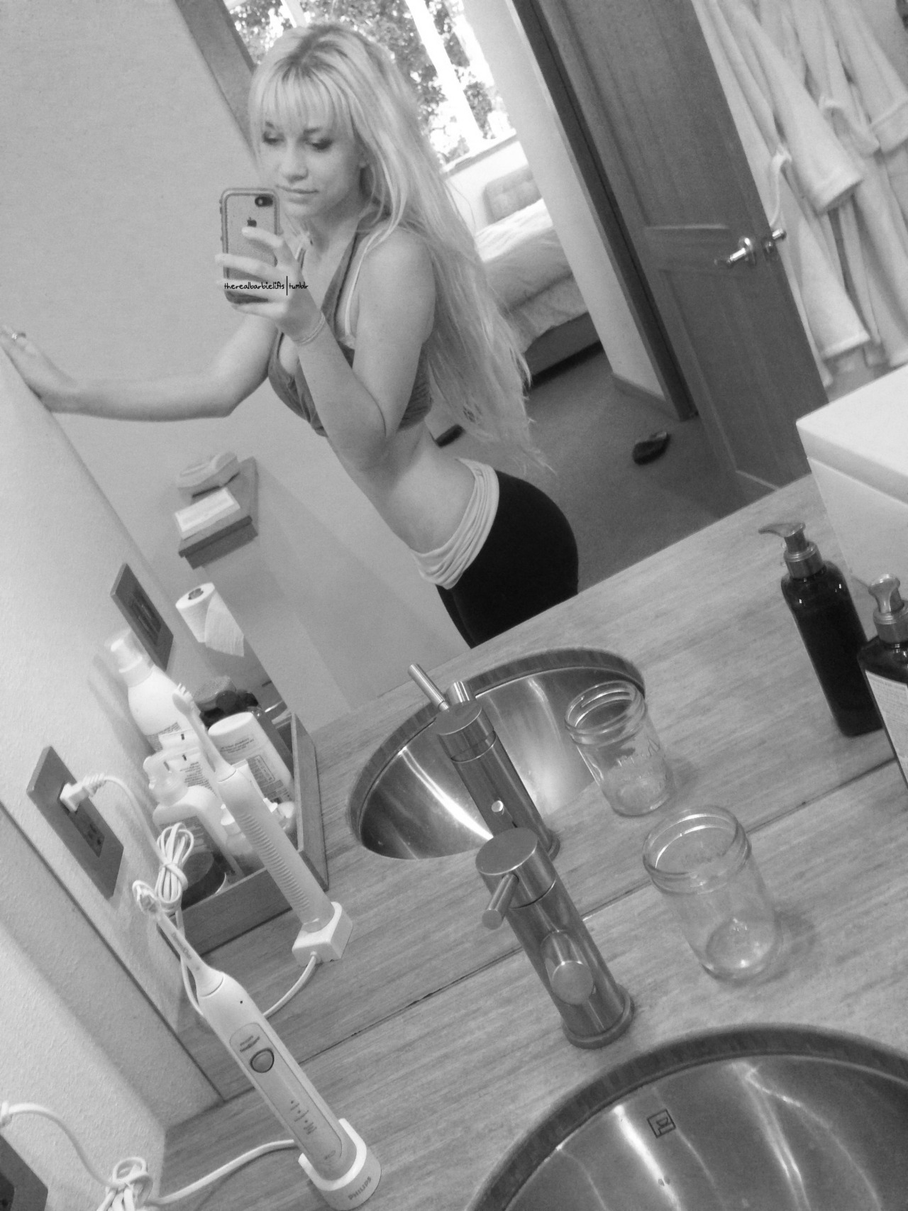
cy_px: 606
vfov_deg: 55.4
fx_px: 1154
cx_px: 454
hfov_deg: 42.9
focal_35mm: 33
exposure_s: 1/20
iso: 200
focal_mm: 4.12
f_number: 2.4
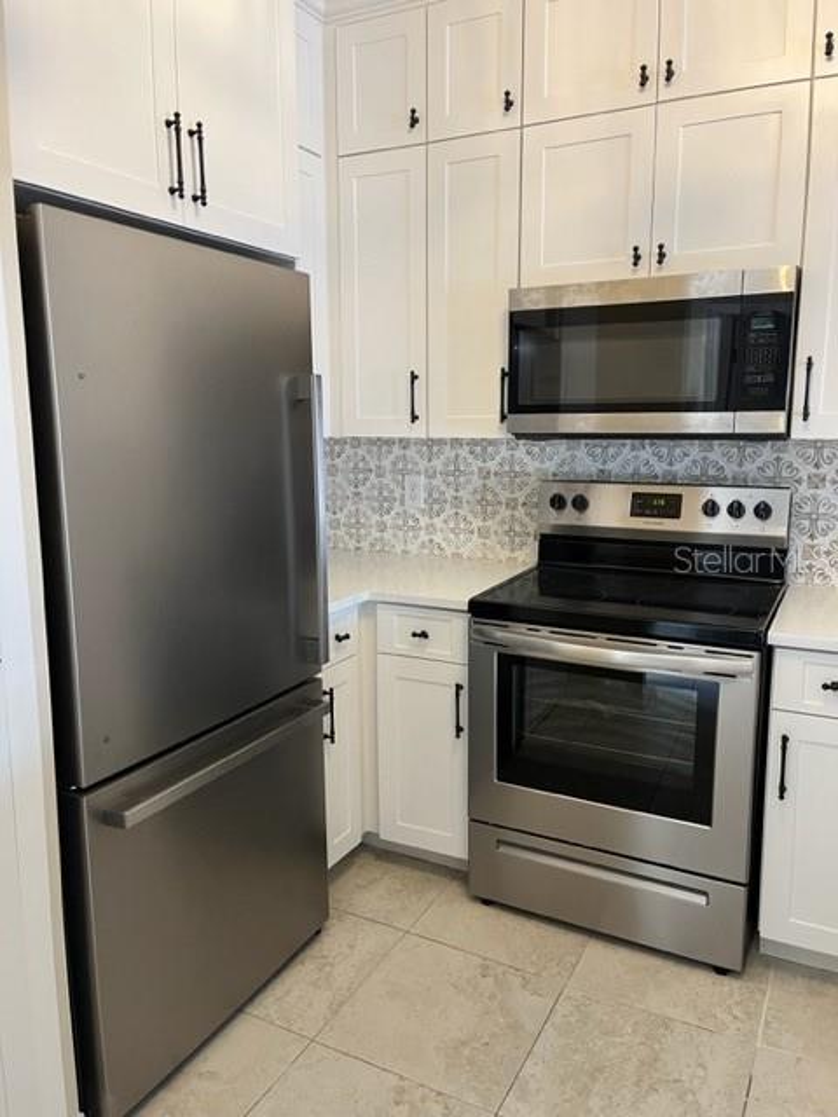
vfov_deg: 67.3
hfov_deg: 53.1
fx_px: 839
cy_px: 558
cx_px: 419
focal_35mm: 26
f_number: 1.6
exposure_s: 1/60
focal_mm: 5.1
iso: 160
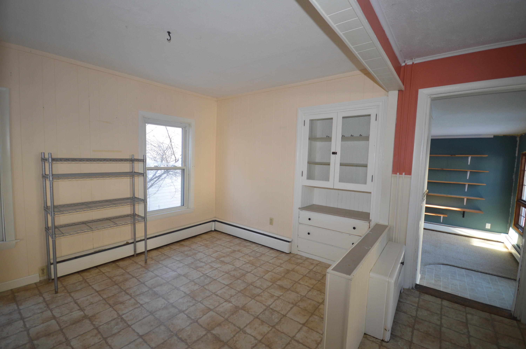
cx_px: 263
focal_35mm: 15
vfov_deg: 77.2
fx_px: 219
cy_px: 174
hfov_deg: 100.4
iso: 400
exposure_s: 1/60
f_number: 4
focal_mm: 10
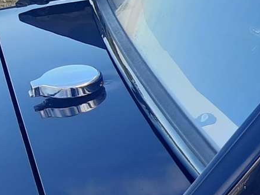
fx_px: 887
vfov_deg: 12.5
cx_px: 455
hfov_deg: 14.8
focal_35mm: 118
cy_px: 68
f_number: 1.7
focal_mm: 3.92
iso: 40
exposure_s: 1/203
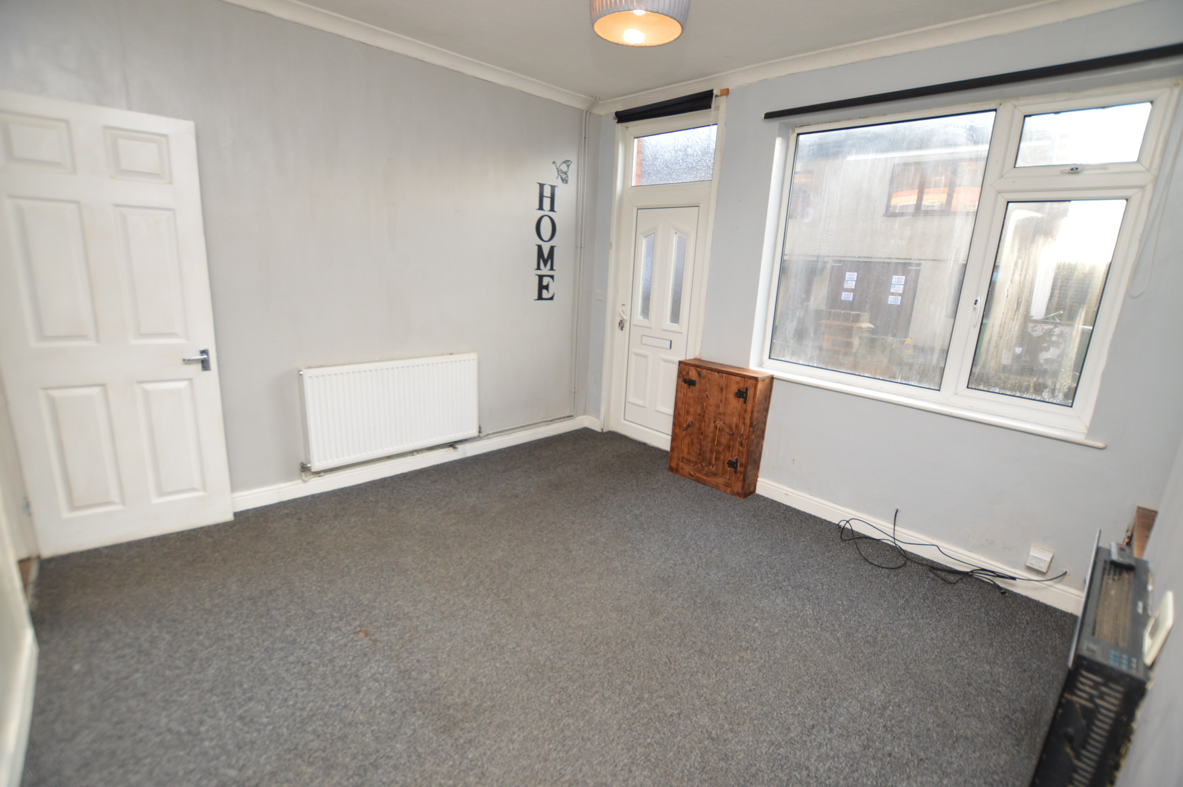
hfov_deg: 100.4
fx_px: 492
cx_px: 592
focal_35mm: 15
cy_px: 394
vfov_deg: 77.2
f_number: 3.5
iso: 400
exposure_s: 1/60
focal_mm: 10
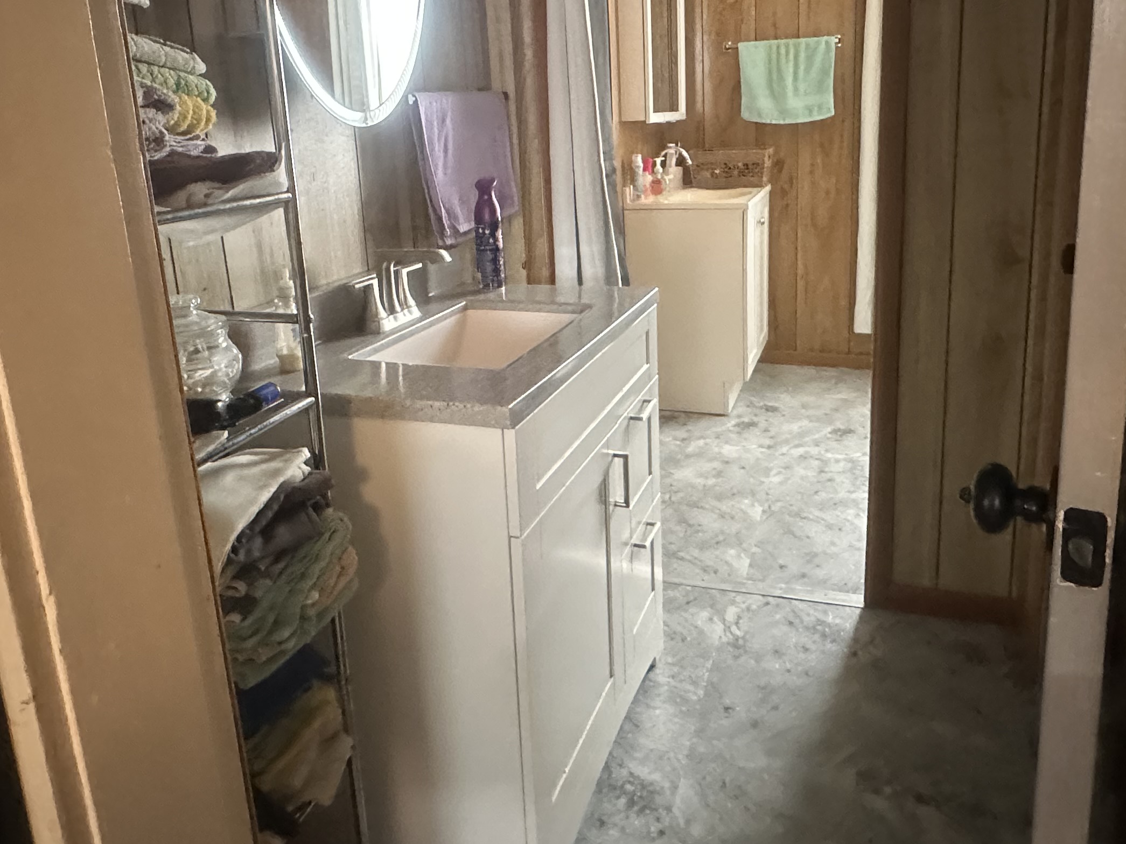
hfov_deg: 65.3
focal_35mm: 27
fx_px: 878
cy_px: 294
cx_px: 551
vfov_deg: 50.6
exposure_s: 1/40
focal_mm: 2.22
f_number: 2.2
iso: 1000
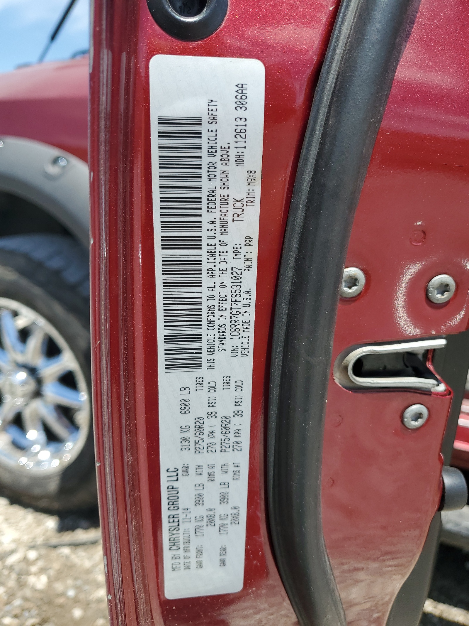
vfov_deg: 67.3
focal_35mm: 26
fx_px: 470
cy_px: 313
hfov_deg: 53.1
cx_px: 234
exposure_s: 1/2000
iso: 50
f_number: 1.5
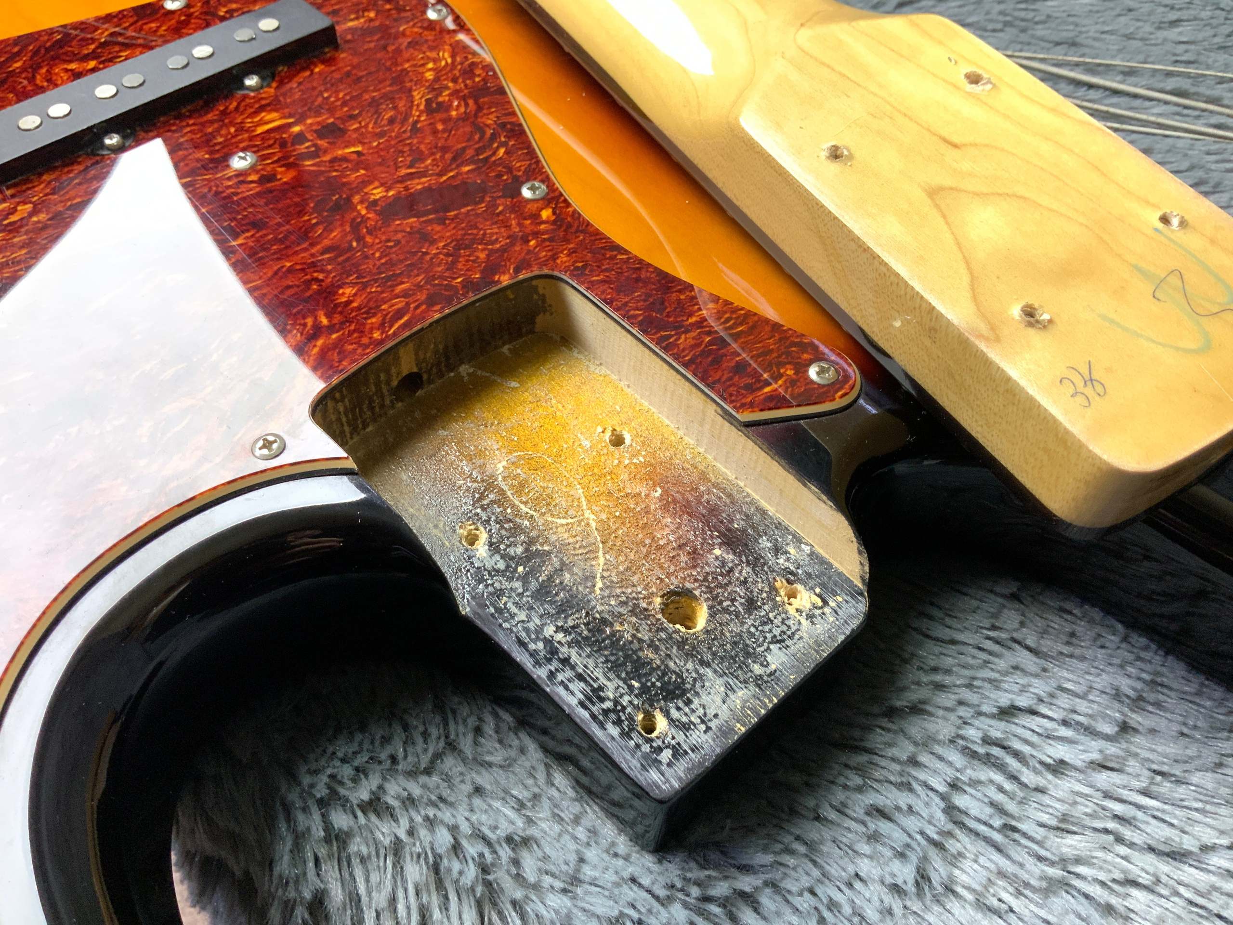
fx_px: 1033
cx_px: 616
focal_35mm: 29
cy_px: 462
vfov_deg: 48.2
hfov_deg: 61.7
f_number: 1.8
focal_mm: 3
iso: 160
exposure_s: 1/60
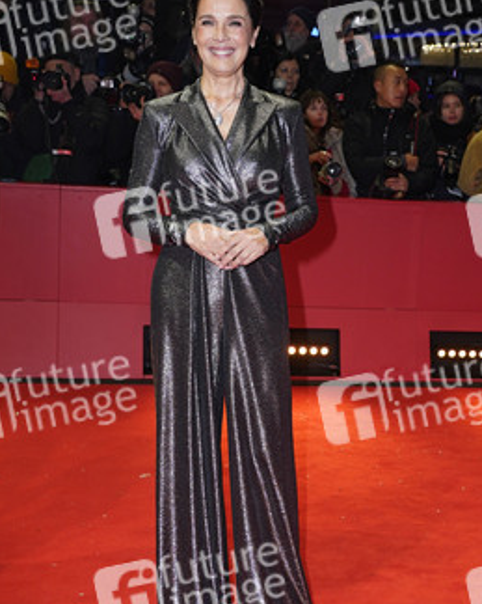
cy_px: 308
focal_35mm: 51
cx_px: 244
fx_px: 910
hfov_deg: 29.7
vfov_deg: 36.7
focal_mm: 44
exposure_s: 1/160
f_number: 5.6
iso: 800
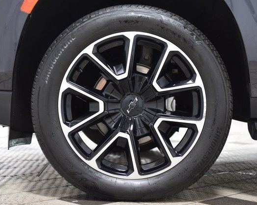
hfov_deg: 24.1
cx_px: 134
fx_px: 601
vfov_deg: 19.4
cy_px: 103
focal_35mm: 79
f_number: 3.2
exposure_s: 1/60
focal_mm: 46
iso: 1600
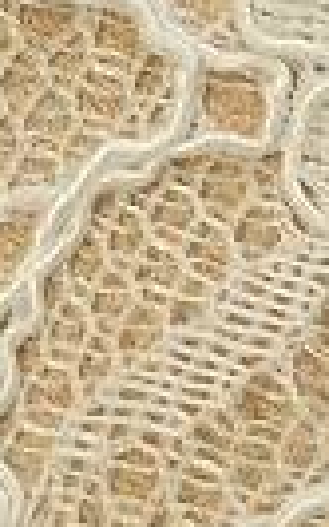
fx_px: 11260
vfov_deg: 2.7
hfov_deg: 1.7
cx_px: -515
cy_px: -495
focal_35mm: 784
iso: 200
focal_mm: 42.5
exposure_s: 1/150
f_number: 4.5
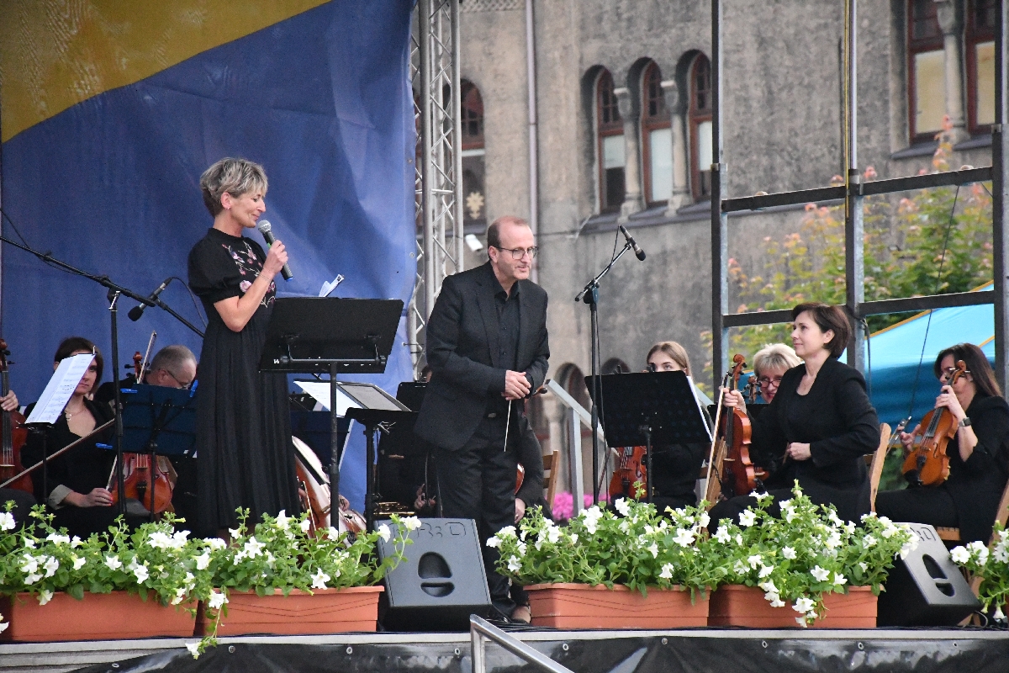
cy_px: 336
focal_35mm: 174
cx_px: 504
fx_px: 4876
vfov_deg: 7.9
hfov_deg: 11.8
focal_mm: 116
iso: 9000
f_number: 5.6
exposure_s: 1/640
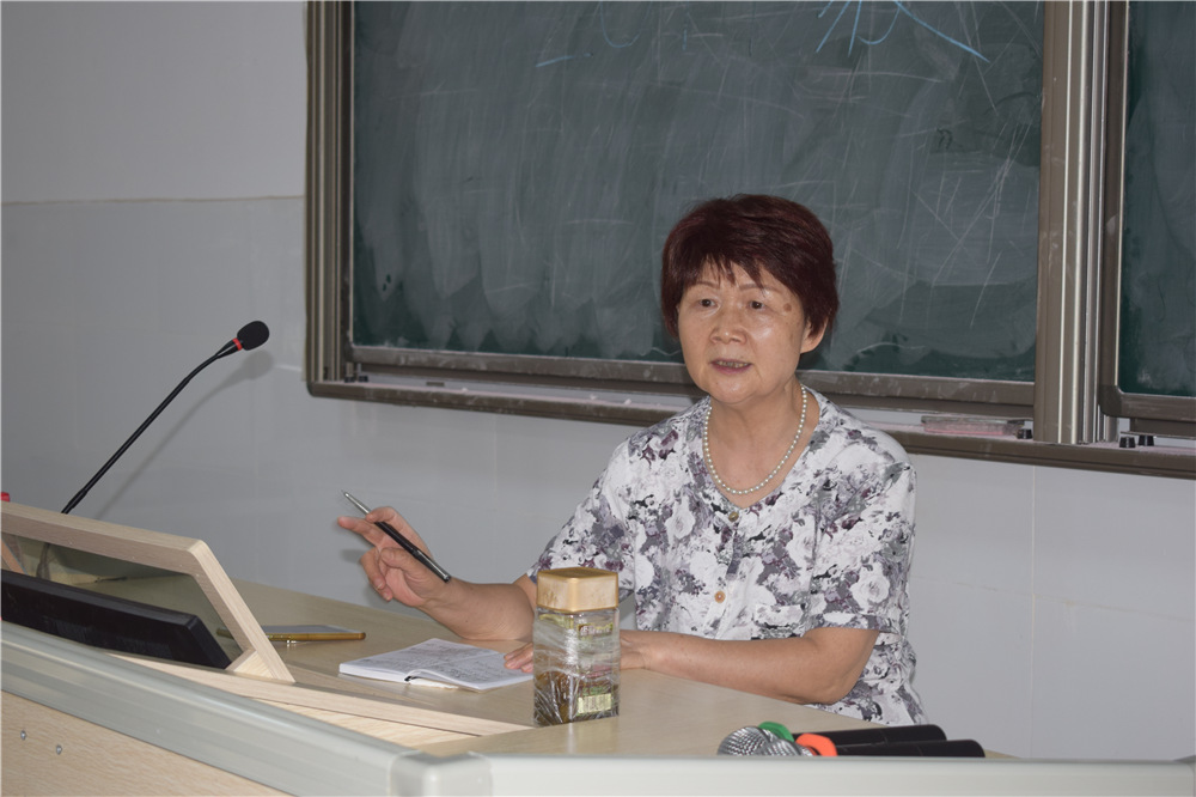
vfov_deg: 18.9
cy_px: 398
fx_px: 2391
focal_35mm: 72
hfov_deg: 28.1
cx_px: 598
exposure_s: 1/40
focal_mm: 48
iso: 400
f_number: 5.3
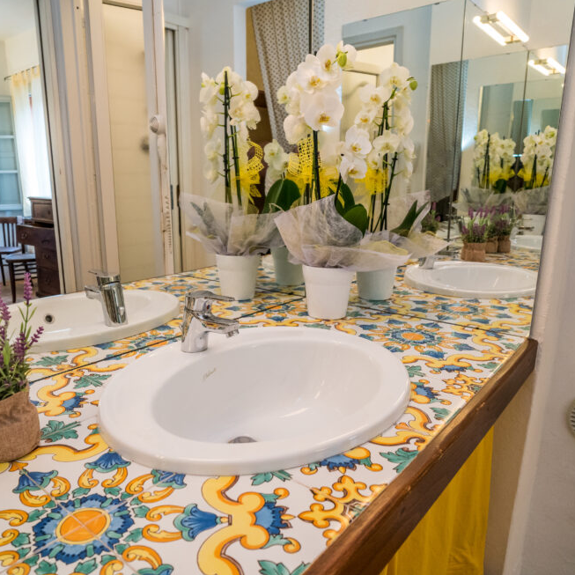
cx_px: 256
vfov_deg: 65.0
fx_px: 451
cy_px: 299
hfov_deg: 64.9
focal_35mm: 24
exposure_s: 1/80
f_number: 5
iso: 2500
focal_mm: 18
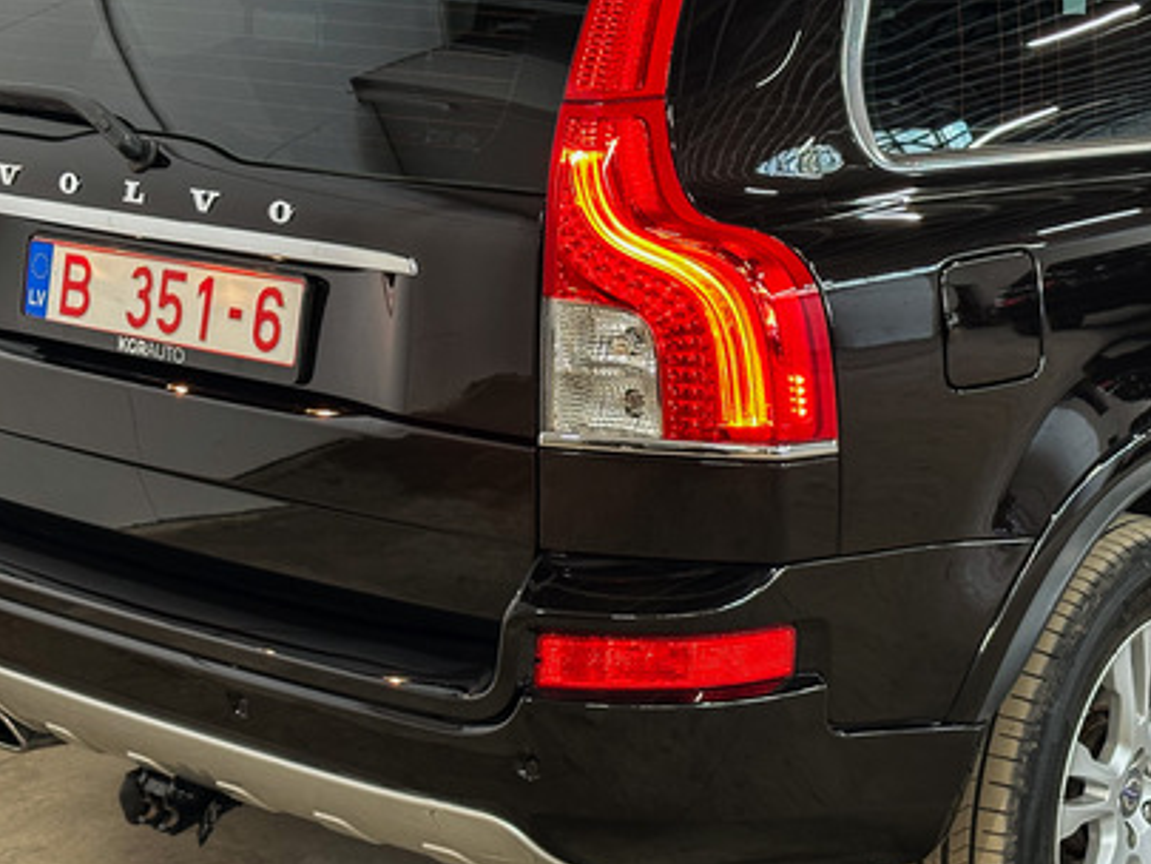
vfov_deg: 19.1
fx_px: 2561
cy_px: 364
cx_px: 577
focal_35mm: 77
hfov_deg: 25.3
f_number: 1.78
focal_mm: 6.86
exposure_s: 1/33
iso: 250
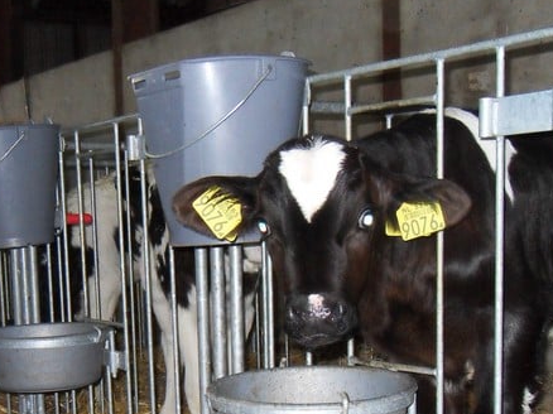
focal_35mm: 64
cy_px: 367
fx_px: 1022
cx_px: 226
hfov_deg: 30.2
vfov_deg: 22.4
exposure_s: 1/45
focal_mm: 6.3
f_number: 3.5
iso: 400
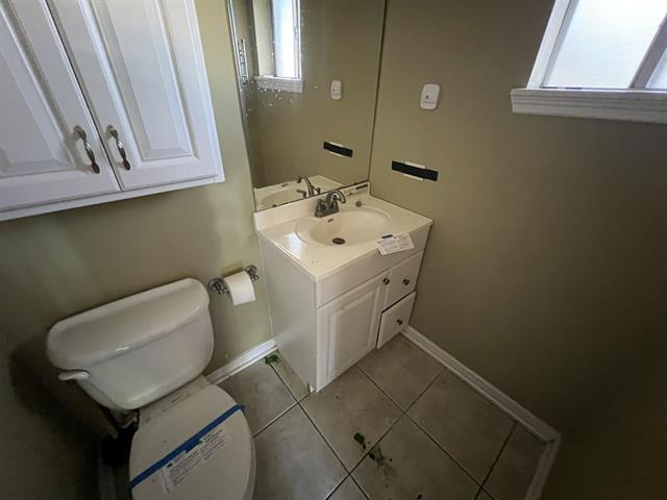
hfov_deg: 106.2
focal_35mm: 13
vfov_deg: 89.9
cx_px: 334
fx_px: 250
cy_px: 250
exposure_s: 1/40
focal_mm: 1.57
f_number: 1.8
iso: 1250
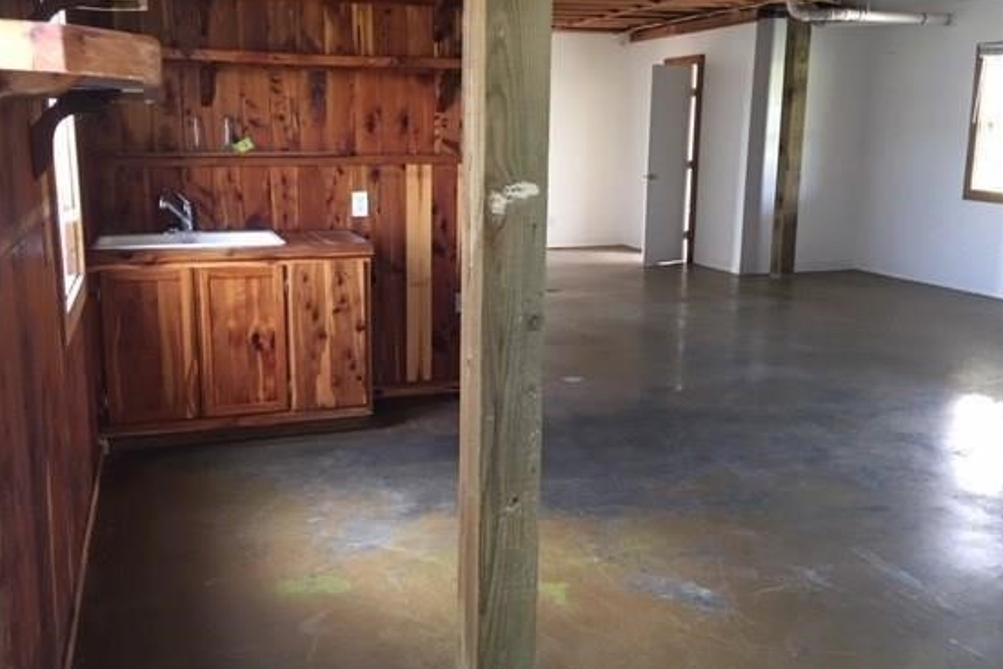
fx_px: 975
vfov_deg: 37.9
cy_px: 331
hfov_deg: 54.3
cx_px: 449
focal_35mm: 35
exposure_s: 1/17
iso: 125
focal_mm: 4.15
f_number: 2.2
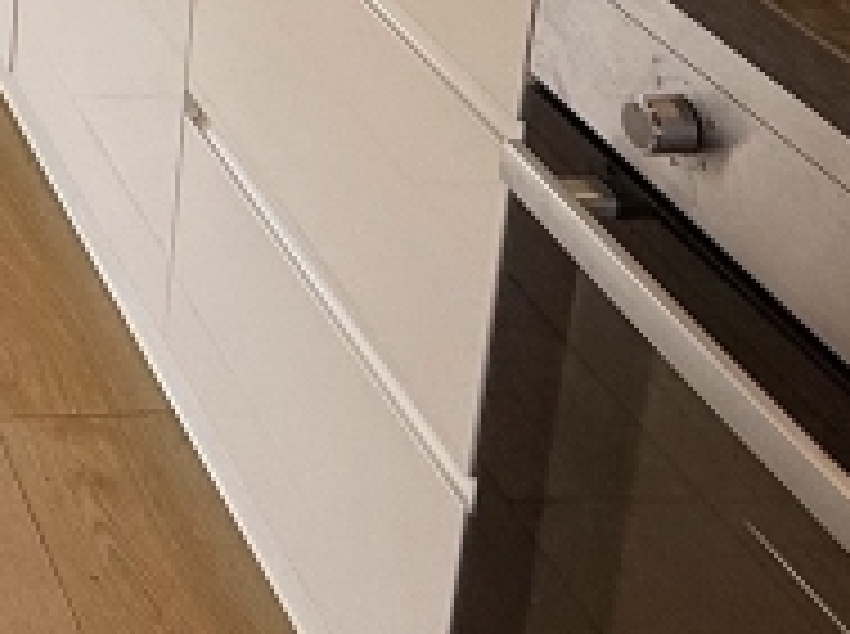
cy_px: -495
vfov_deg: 16.3
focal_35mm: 76
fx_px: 1863
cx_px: -522
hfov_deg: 20.7
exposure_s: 1/100
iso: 64
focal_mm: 2.22
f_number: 2.2
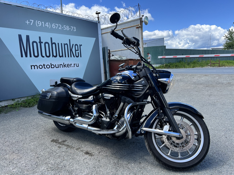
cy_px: 88
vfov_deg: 53.1
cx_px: 117
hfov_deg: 67.3
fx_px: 176
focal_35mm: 26
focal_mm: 5.7
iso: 50
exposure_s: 1/1135
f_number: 1.5
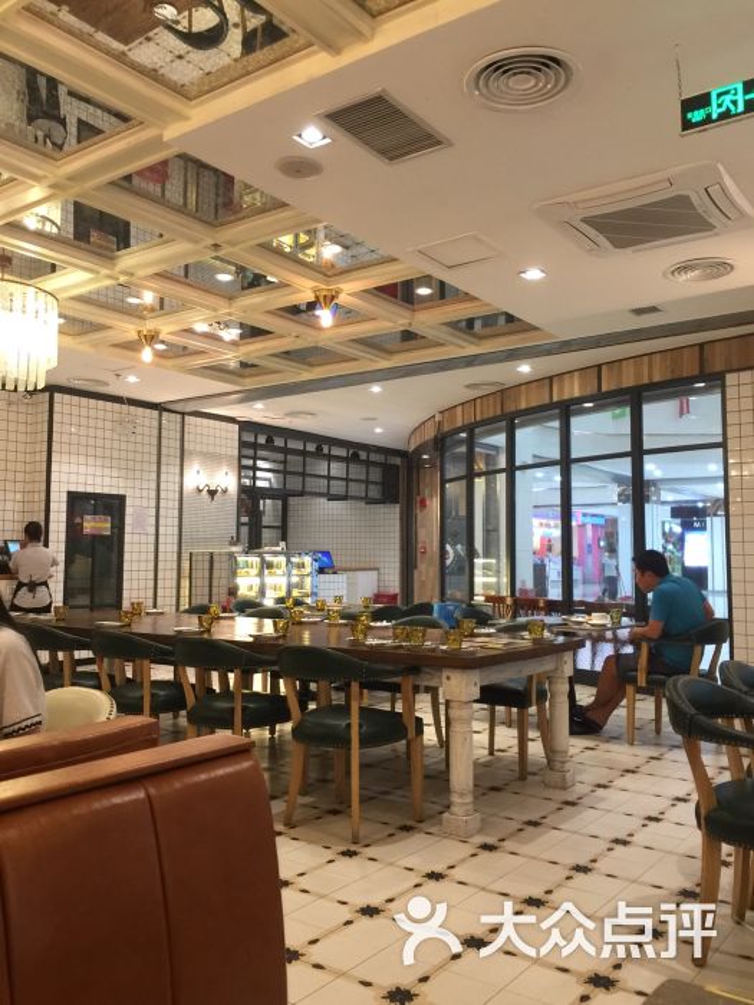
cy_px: 502
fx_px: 842
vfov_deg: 61.7
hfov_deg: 48.2
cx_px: 377
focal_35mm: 29
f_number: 2.2
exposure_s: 1/17
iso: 80
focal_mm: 4.15
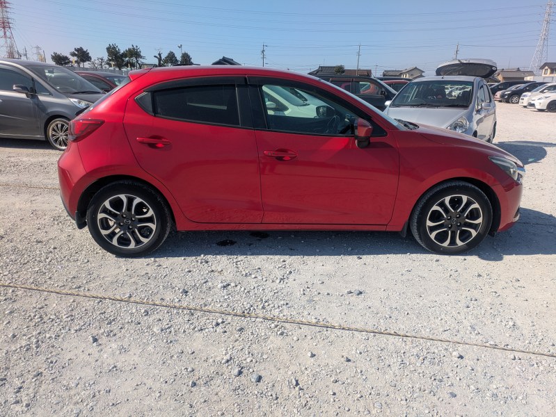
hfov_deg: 69.4
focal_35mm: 25
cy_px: 208
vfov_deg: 54.9
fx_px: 402
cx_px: 278
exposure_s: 1/2538
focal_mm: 5.43
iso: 49
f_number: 1.89
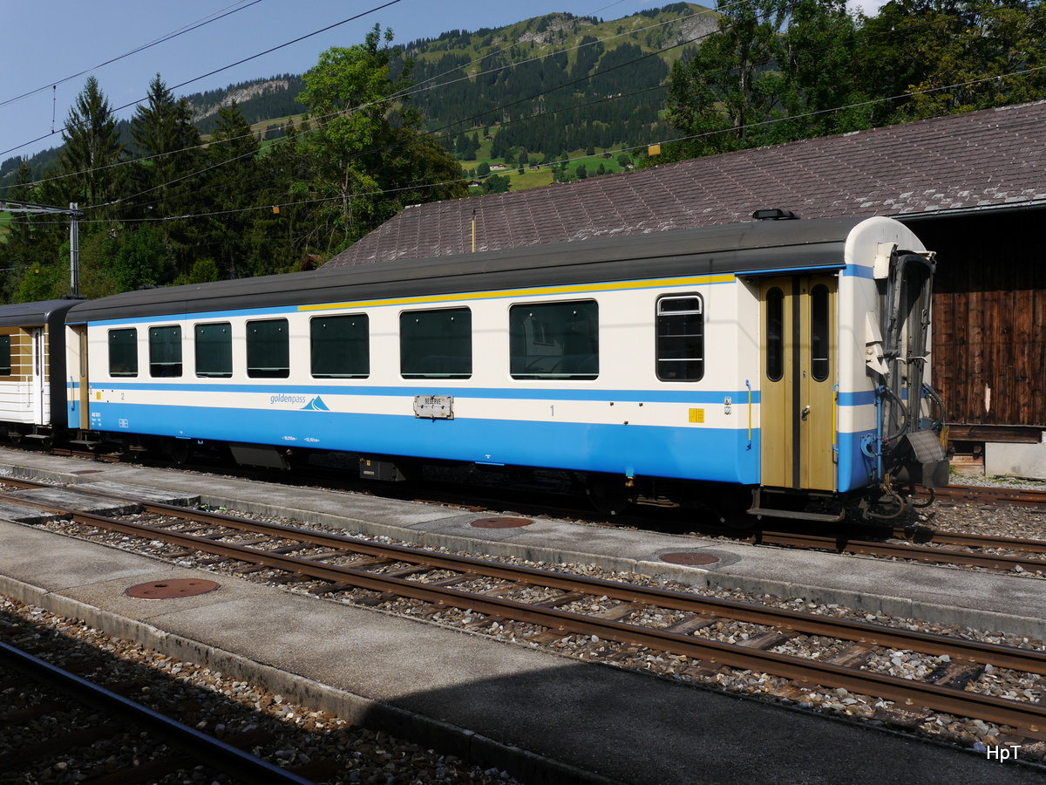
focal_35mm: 32
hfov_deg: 56.8
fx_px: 967
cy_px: 392
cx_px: 523
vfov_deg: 44.2
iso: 160
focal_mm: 16
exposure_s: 1/500
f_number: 9
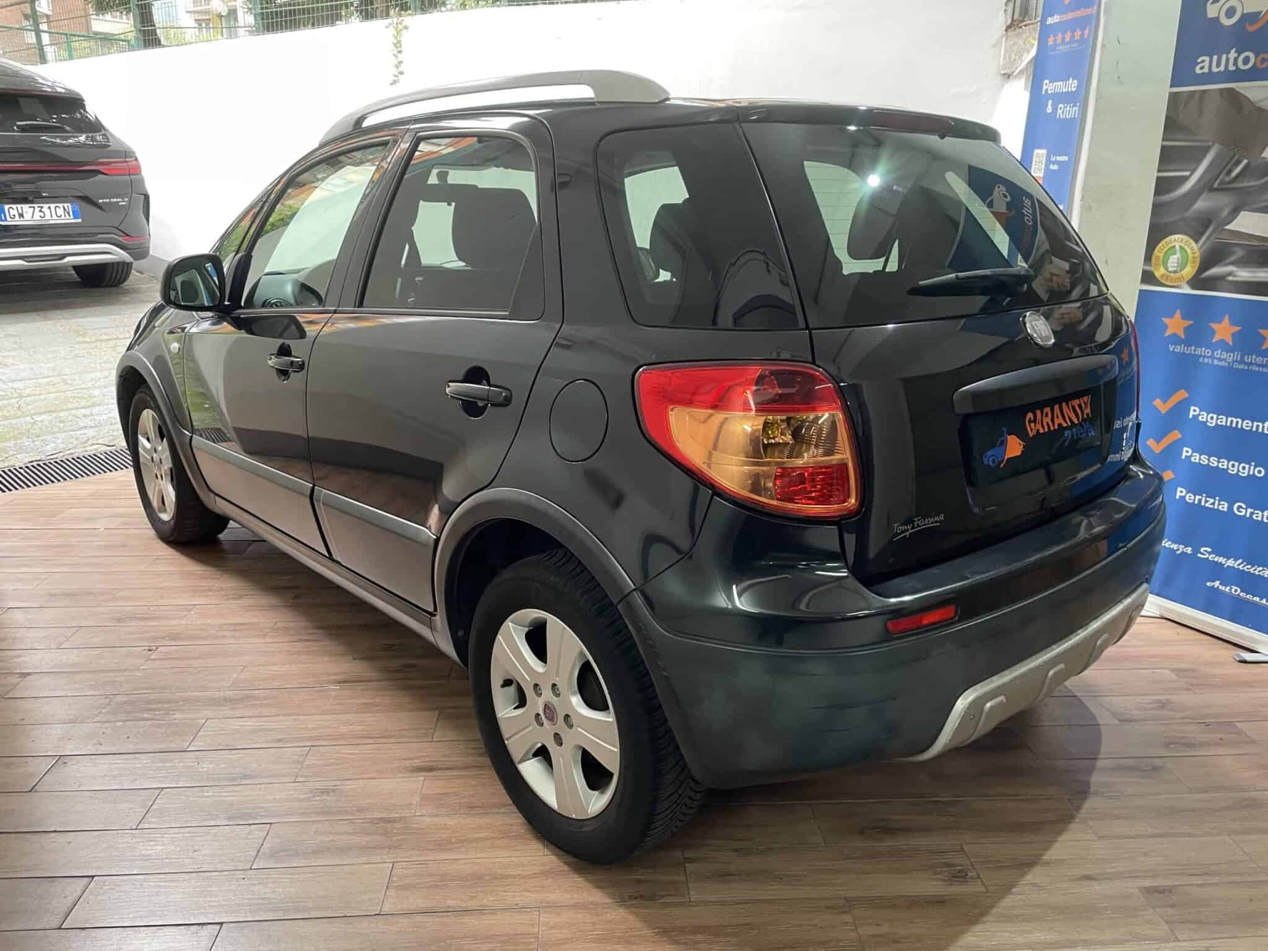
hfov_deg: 67.3
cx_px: 634
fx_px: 952
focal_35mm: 26
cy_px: 476
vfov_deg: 53.1
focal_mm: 4.2
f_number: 1.6
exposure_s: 1/50
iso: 125
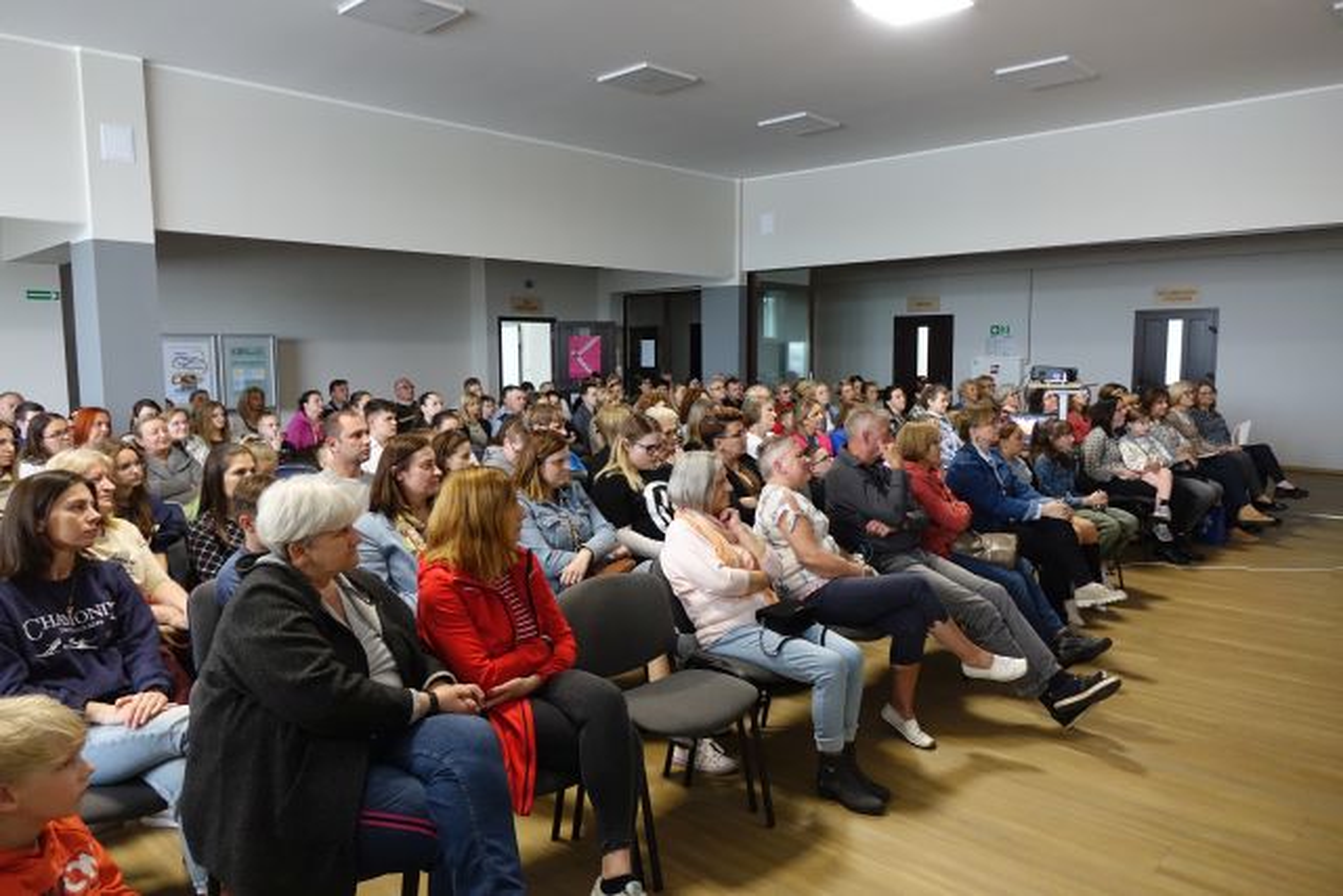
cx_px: 672
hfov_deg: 73.7
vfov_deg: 53.2
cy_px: 448
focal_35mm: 24
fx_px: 895
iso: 800
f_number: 2.8
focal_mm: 8.8
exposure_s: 1/30
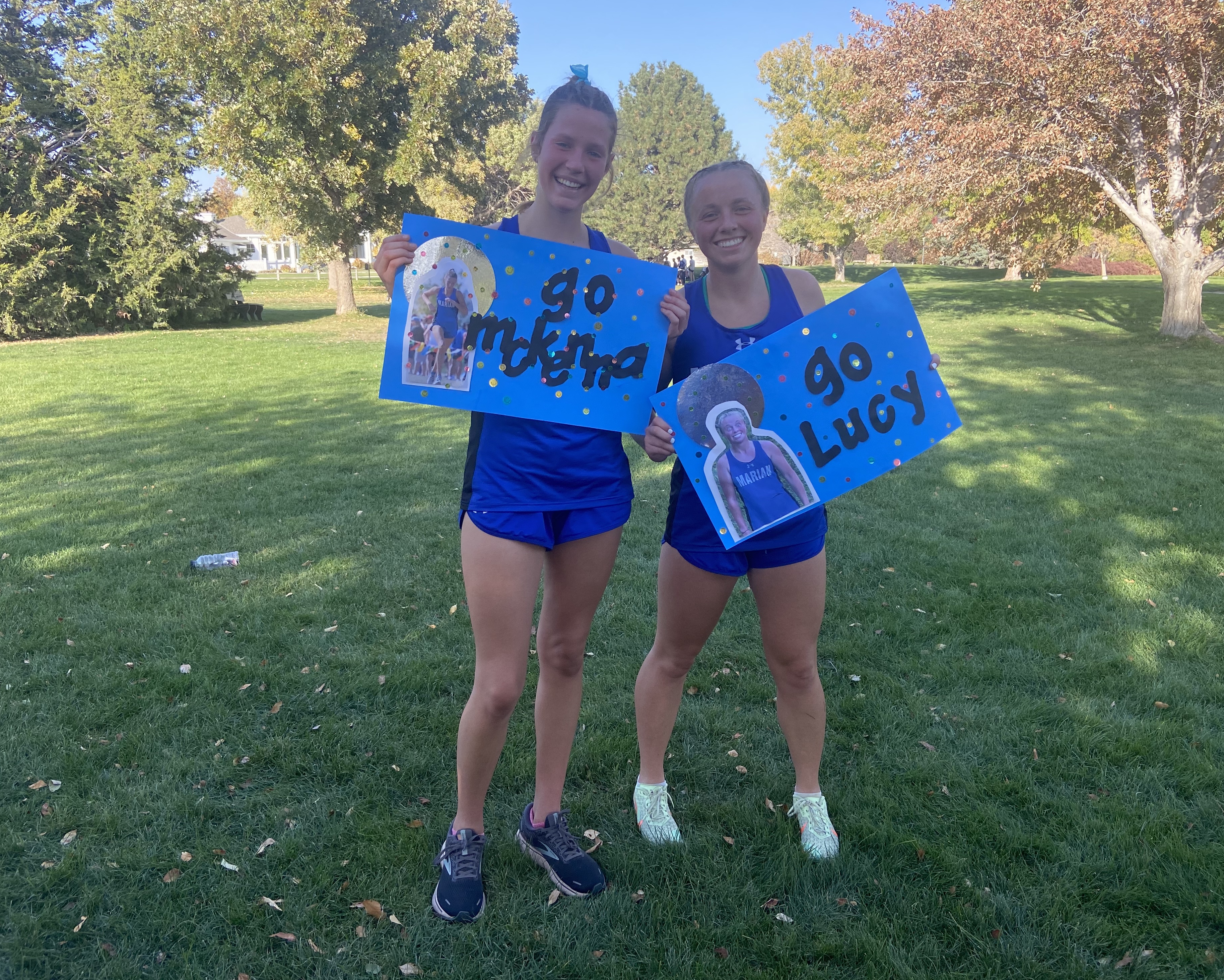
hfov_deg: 62.2
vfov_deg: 51.5
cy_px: 492
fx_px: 1014
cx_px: 630
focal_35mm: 28
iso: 32
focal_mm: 4.25
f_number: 1.8
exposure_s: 1/927
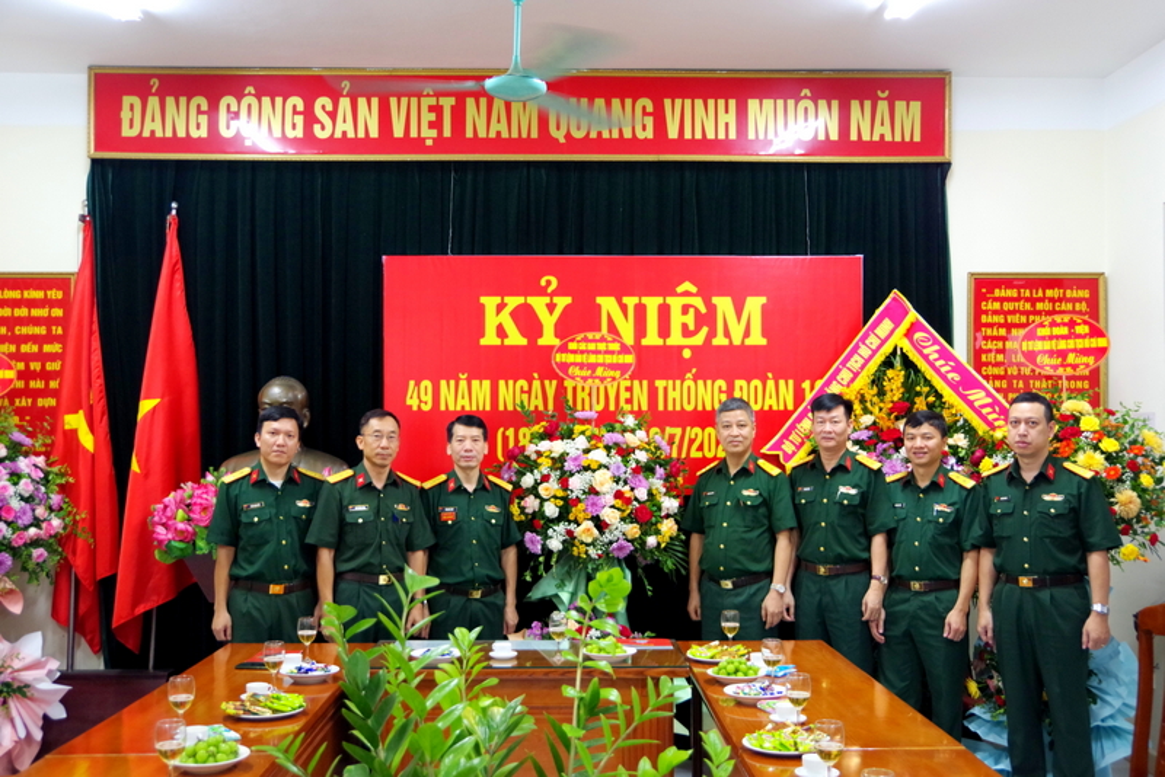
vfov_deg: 36.9
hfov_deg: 53.1
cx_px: 582
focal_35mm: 36
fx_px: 1165
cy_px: 388
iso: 1600
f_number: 4
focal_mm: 24
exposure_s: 1/60
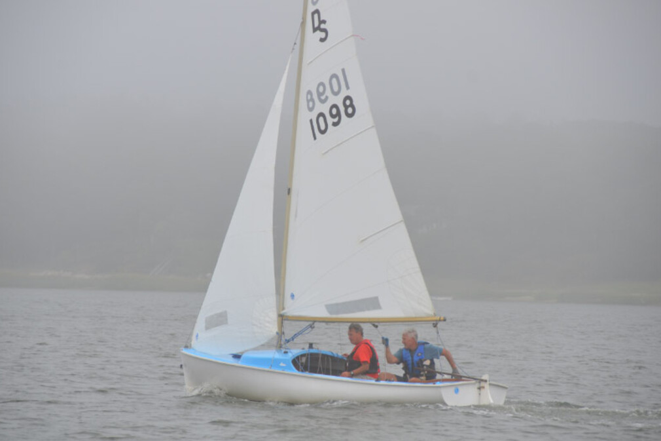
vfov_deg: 5.3
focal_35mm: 258
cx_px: 330
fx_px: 4736
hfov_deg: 8.0
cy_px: 221
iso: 200
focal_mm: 170
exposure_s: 1/800
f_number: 7.1
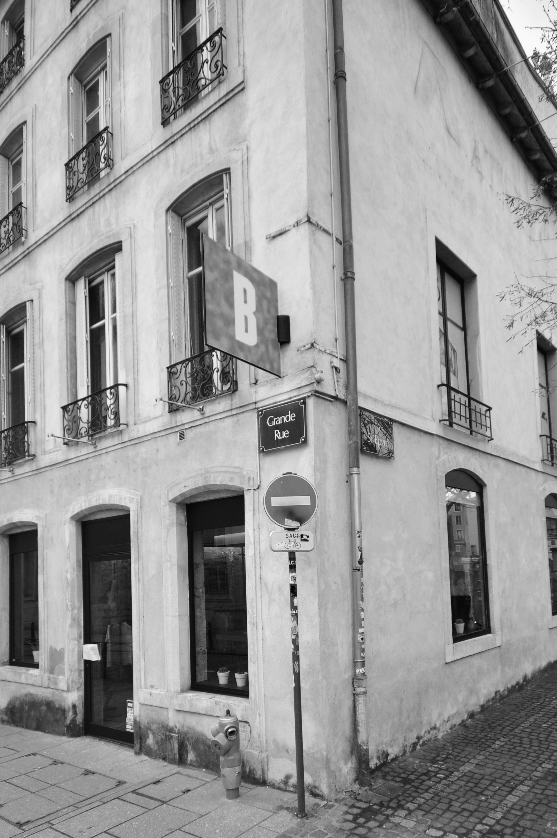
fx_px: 519
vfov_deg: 76.2
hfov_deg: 56.1
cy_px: 534
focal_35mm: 22
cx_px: 327
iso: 200
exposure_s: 1/200
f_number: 6.3
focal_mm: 11.5
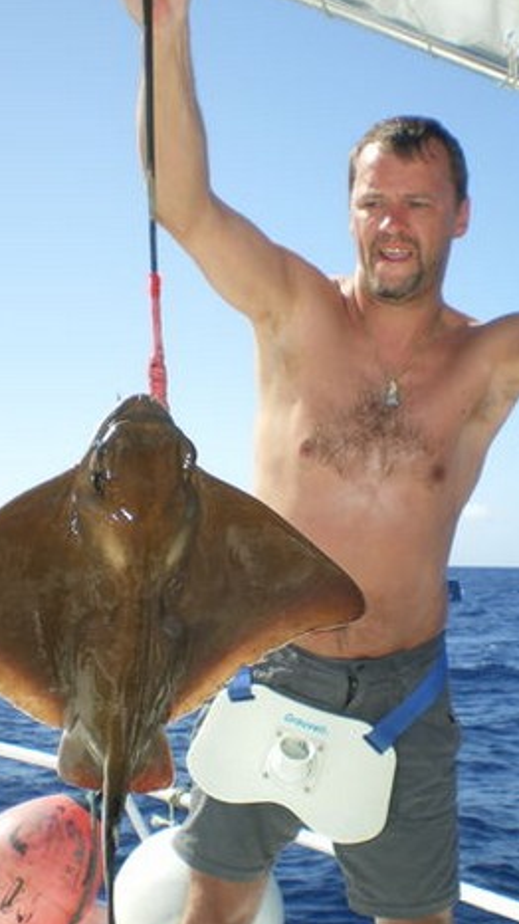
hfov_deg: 22.6
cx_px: 307
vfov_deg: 39.2
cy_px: 462
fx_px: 1297
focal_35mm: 53
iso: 50
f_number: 4.6
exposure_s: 1/320
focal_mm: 6.3
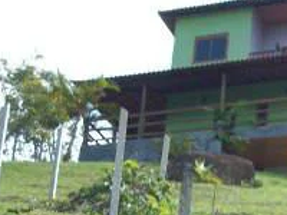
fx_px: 1061
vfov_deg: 11.4
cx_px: 276
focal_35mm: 128
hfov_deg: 15.2
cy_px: 241
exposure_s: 1/80
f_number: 8.8
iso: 80
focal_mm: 5.7
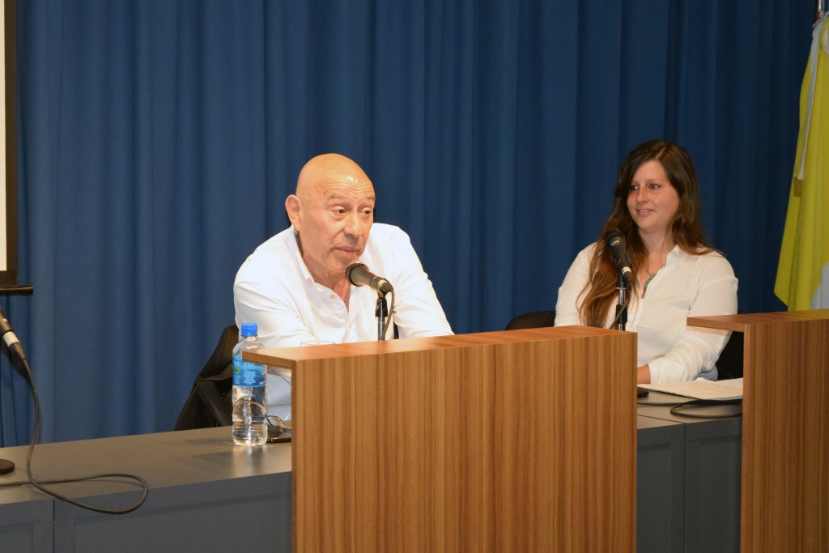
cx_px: 414
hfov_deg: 24.6
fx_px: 1900
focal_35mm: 82
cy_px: 276
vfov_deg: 16.6
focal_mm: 55
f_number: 5.6
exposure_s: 1/60
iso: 3200
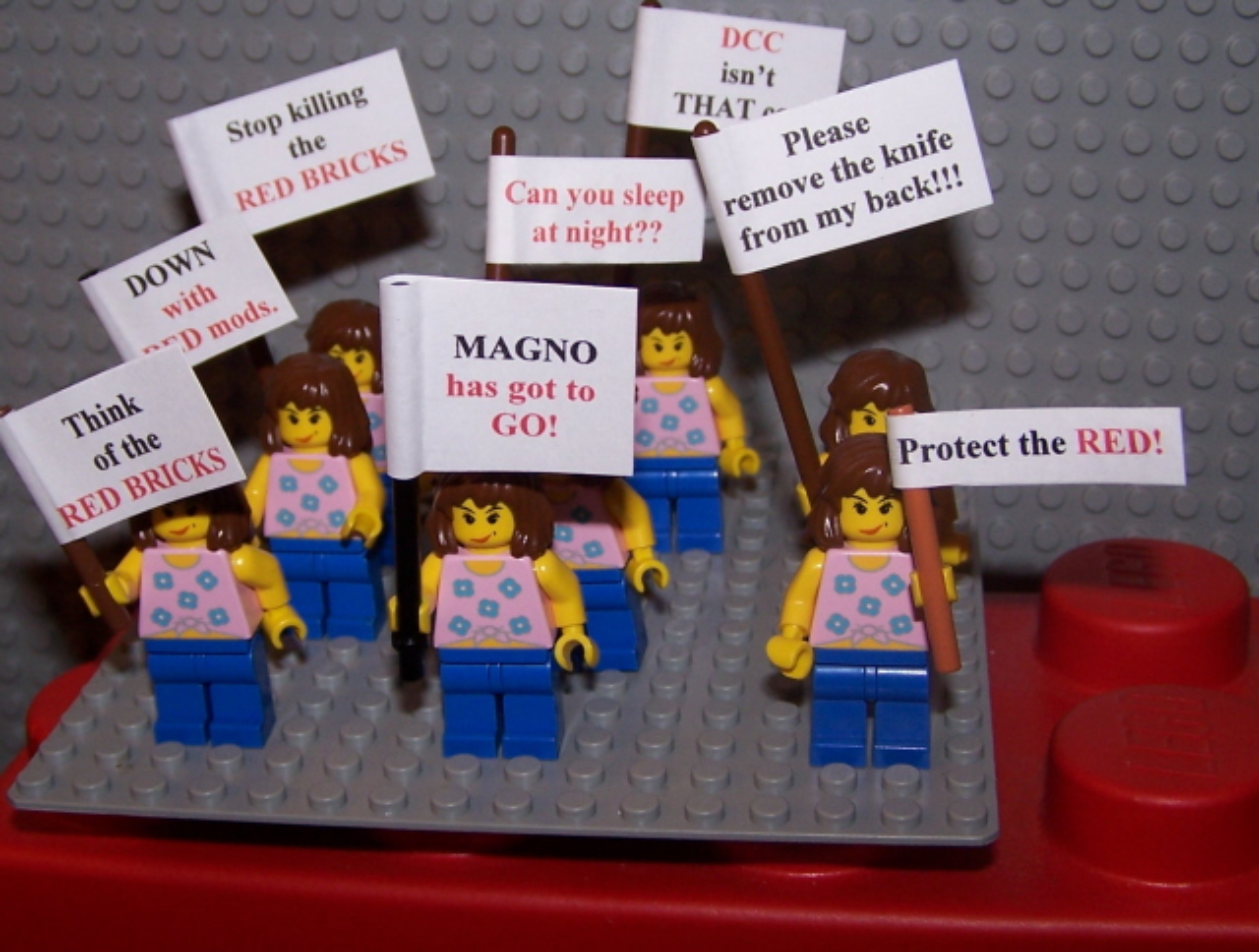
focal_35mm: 38
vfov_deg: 37.9
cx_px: 630
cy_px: 476
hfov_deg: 48.8
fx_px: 1386
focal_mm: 6.3
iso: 80
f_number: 2.8
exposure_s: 1/60
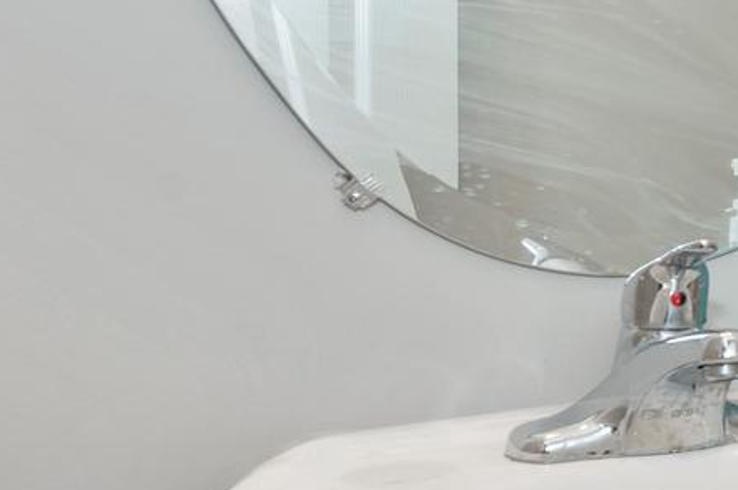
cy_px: 222
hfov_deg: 22.9
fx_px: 1331
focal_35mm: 65
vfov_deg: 20.9
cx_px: 1200
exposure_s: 1/50
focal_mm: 14
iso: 320
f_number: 8
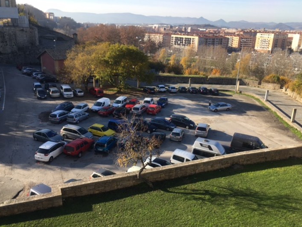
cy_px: 116
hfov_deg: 59.9
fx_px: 262
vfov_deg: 46.8
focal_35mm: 30
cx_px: 148
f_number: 2.2
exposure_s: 1/693
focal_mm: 4.15
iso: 25
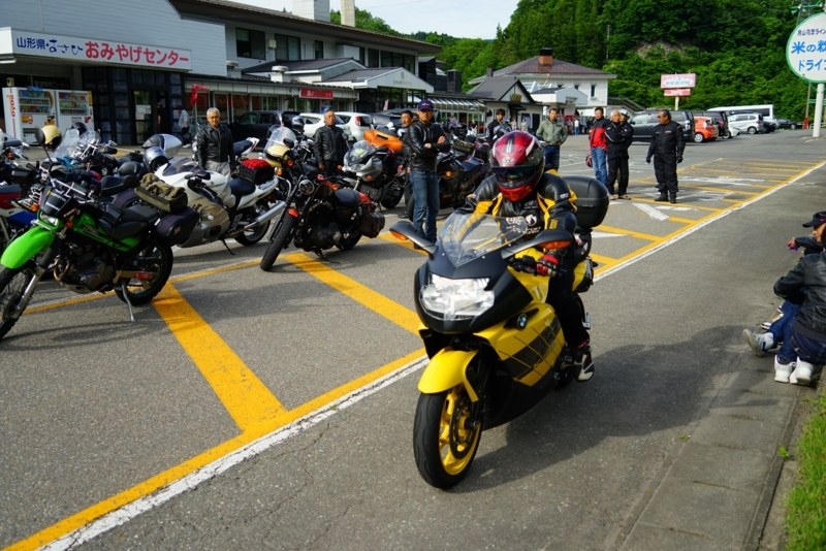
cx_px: 413
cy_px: 276
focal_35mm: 34
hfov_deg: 55.8
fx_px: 780
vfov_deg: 38.9
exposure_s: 1/1000
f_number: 4
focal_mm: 34
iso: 200
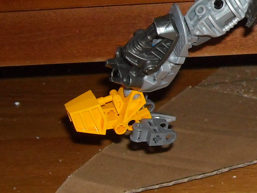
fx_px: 921
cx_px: 354
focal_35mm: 124
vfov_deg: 11.9
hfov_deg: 15.0
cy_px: 10
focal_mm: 5.7
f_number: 2.8
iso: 200
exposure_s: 1/60
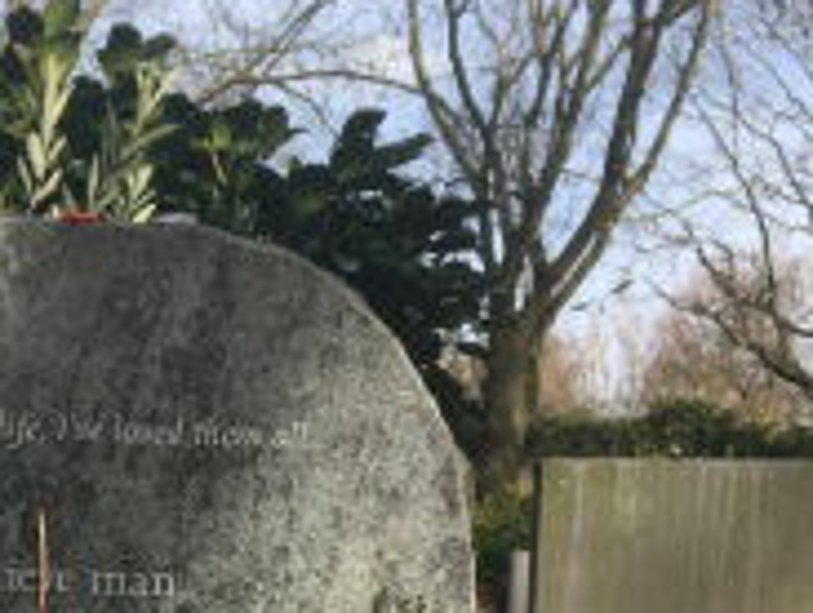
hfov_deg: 23.6
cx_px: 0
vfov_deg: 17.8
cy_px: 744
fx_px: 1859
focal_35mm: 79
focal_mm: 4.15
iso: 25
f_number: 2.2
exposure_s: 1/769
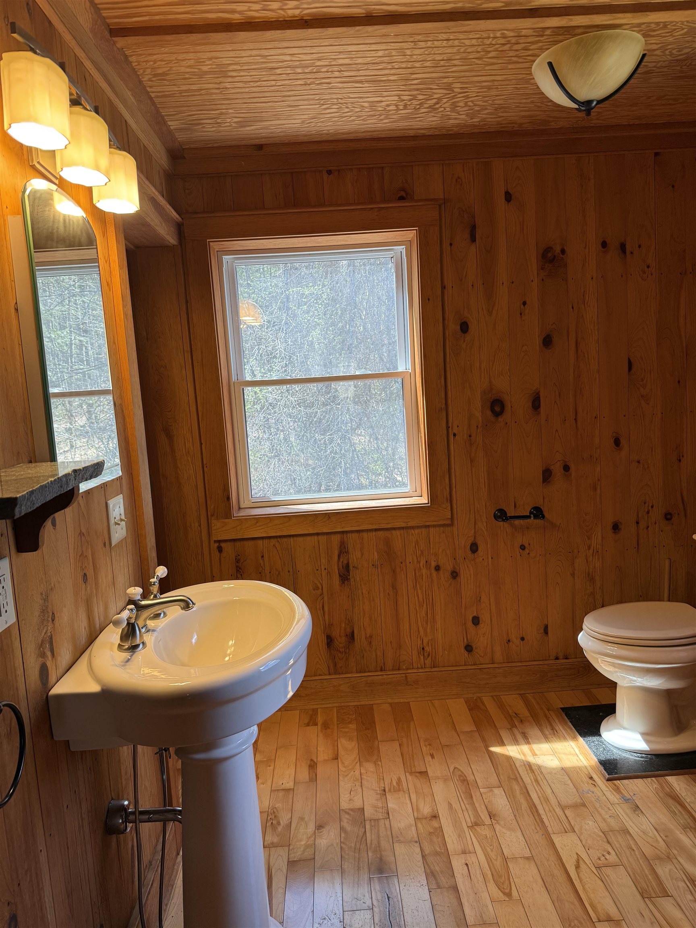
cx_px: 348
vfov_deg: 71.6
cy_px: 464
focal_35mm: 24
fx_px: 643
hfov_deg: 56.8
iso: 125
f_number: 1.78
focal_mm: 6.76
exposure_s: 1/120
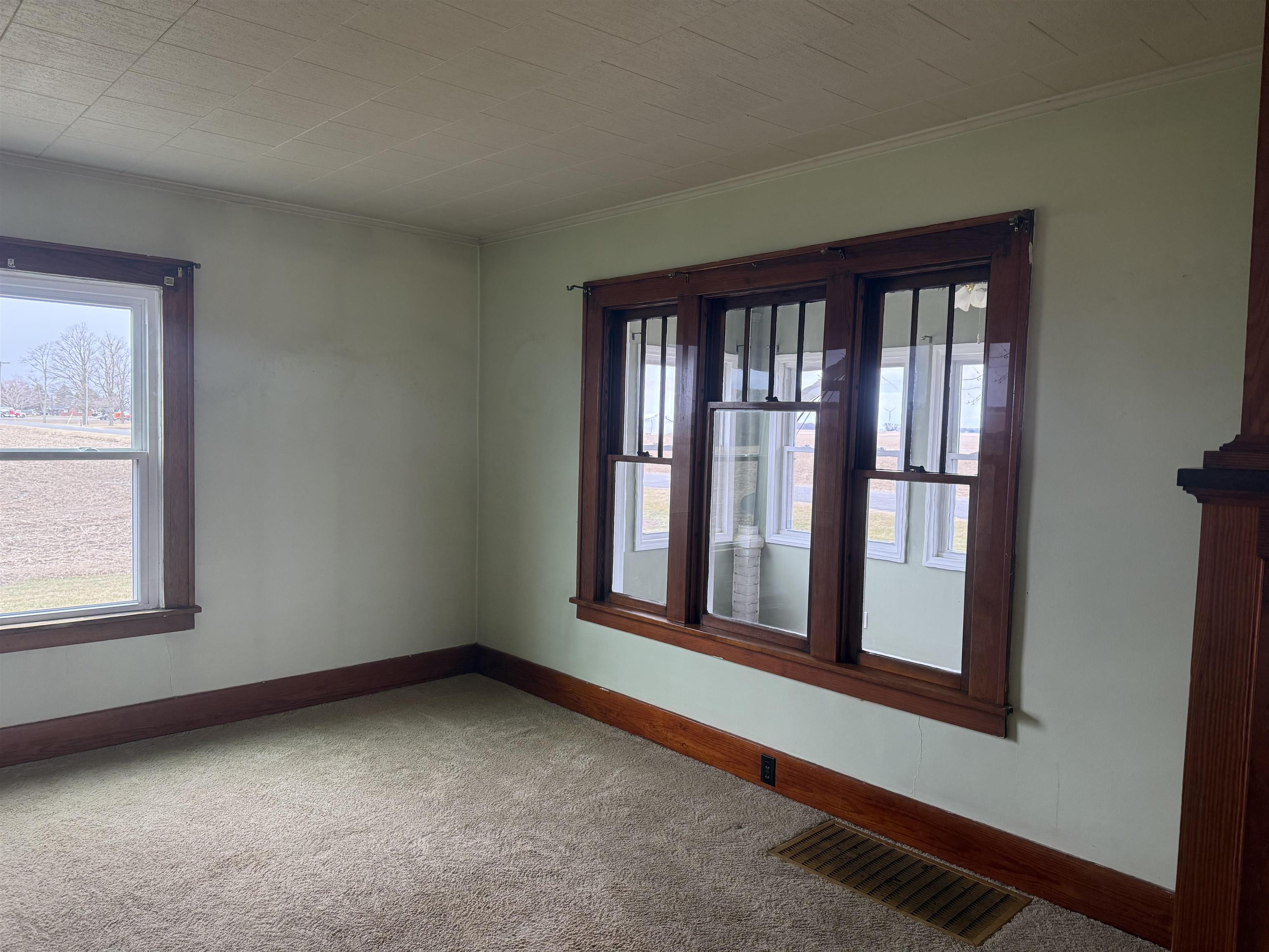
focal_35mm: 24
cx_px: 634
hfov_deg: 71.6
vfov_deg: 56.8
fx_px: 880
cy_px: 476
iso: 200
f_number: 1.78
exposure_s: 1/217
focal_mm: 6.76
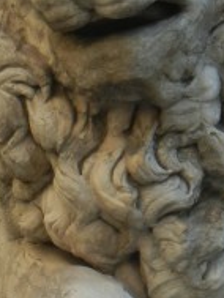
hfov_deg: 4.8
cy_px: 276
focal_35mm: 313
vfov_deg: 6.3
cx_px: 167
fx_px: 2698
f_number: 4.3
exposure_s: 1/176
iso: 160
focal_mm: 13.9
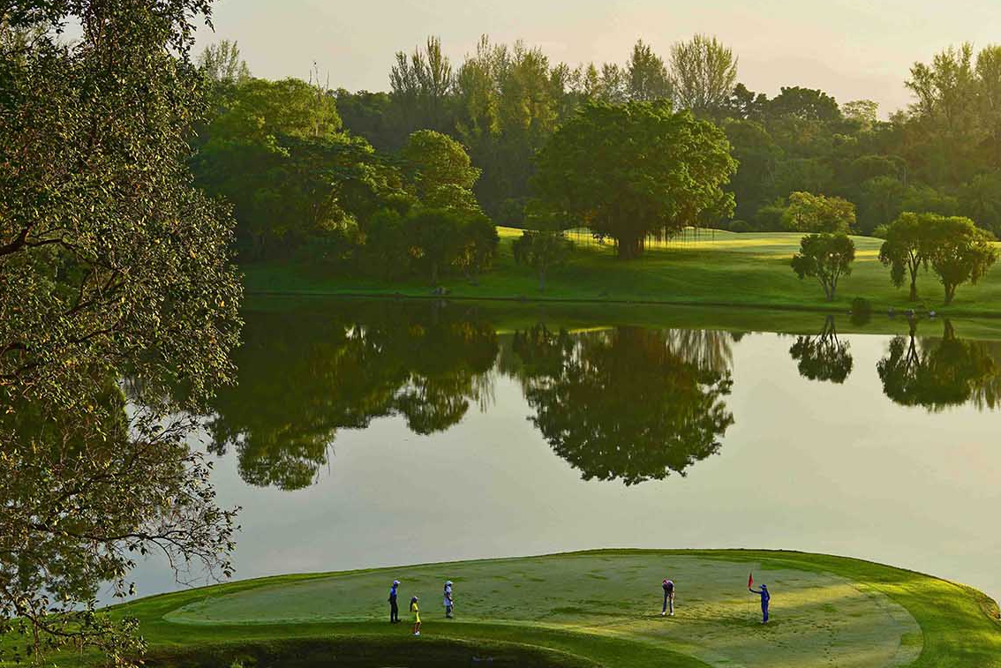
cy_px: 467
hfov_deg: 20.3
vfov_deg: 13.7
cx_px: 671
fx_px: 2781
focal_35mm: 100
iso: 100
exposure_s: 1/25
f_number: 11
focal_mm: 70
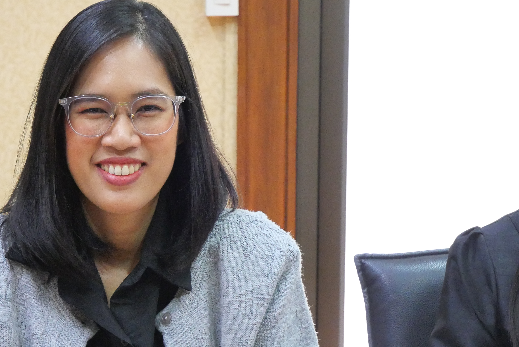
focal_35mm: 131
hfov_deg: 15.5
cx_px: 114
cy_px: 232
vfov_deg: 10.5
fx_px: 1890
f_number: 5.4
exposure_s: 1/25
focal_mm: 39
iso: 3200
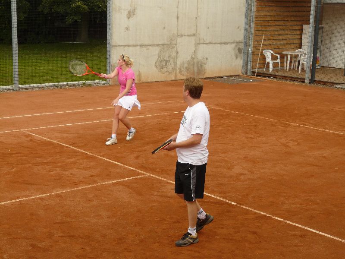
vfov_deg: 22.9
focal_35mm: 64
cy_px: 130
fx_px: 638
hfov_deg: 30.3
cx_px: 172
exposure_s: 1/160
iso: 100
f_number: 4
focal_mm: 10.5
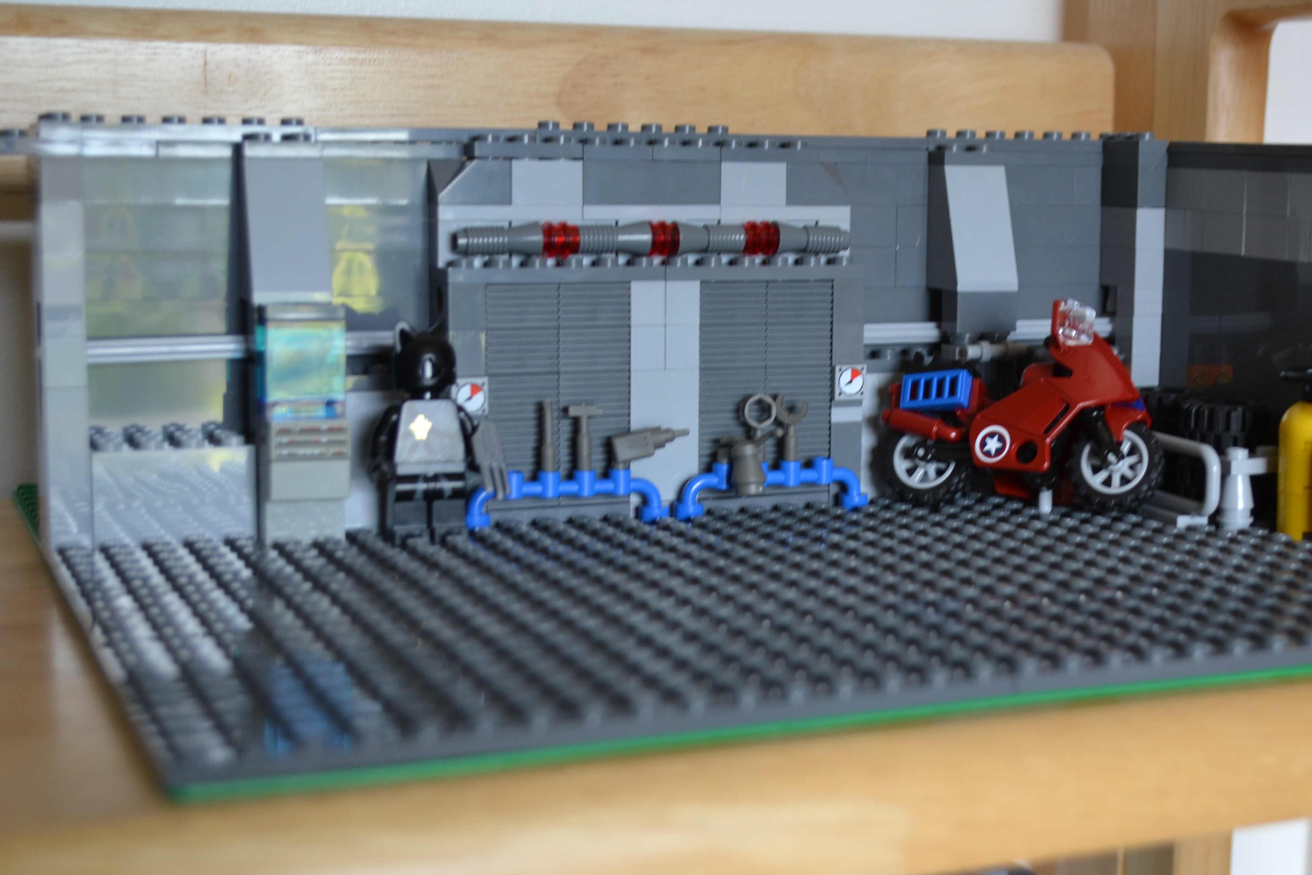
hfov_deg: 35.5
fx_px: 2041
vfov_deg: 24.2
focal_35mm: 56
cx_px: 809
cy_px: 376
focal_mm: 30
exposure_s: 1/40
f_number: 4.5
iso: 400
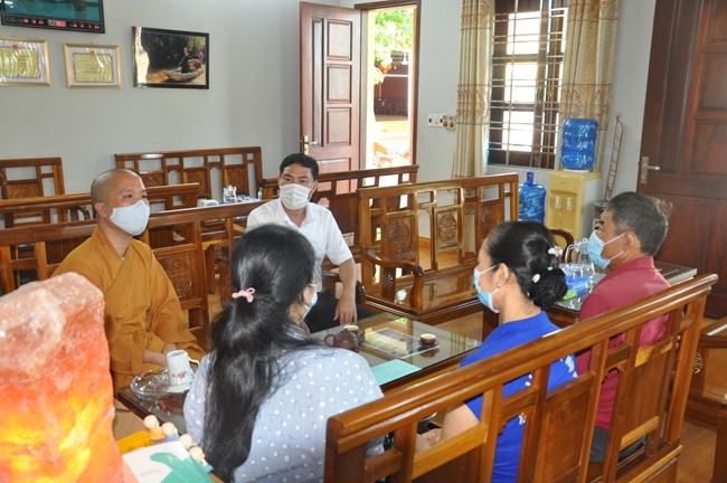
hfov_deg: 53.2
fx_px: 726
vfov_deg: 36.8
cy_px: 242
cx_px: 364
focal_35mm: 36
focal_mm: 24
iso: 1250
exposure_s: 1/60
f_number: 4.5
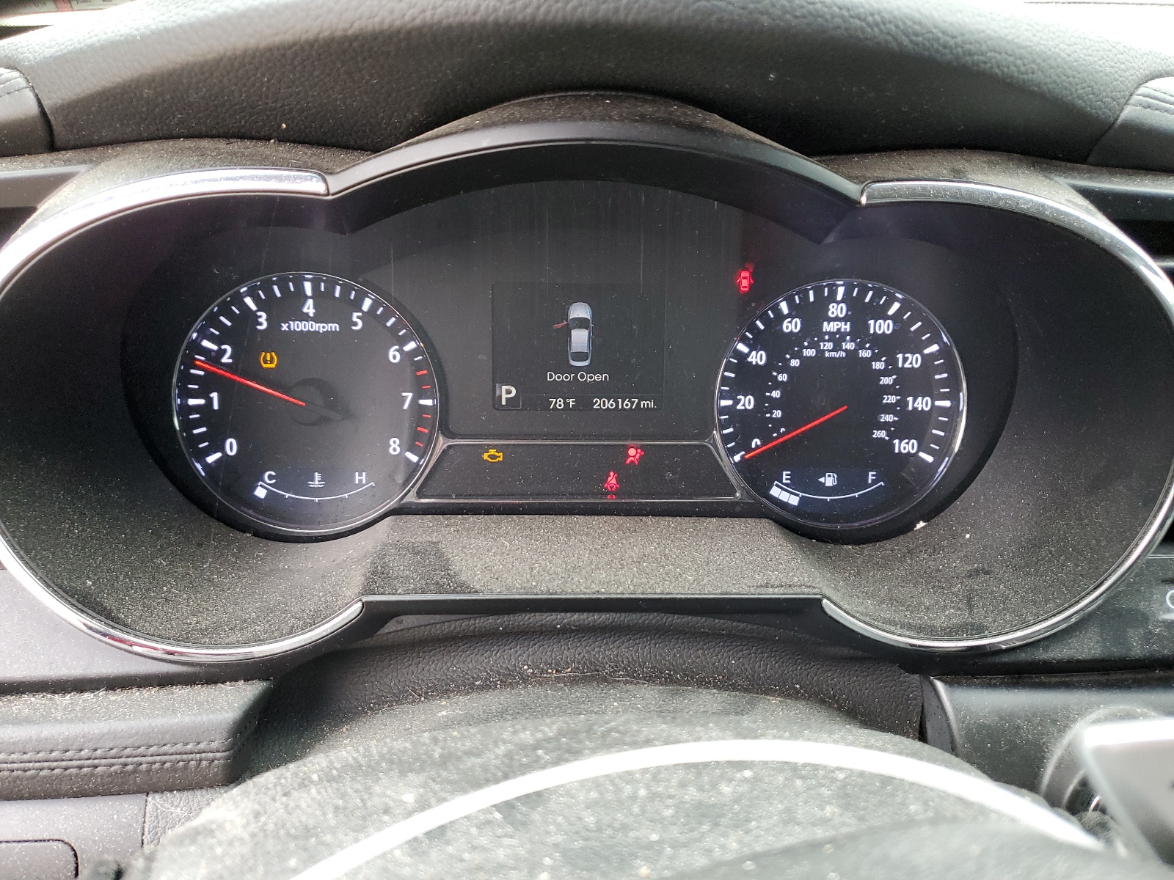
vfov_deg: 53.1
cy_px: 440
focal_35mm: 26
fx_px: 882
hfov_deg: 67.3
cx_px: 587
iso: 107
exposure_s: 1/60.2
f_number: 1.5
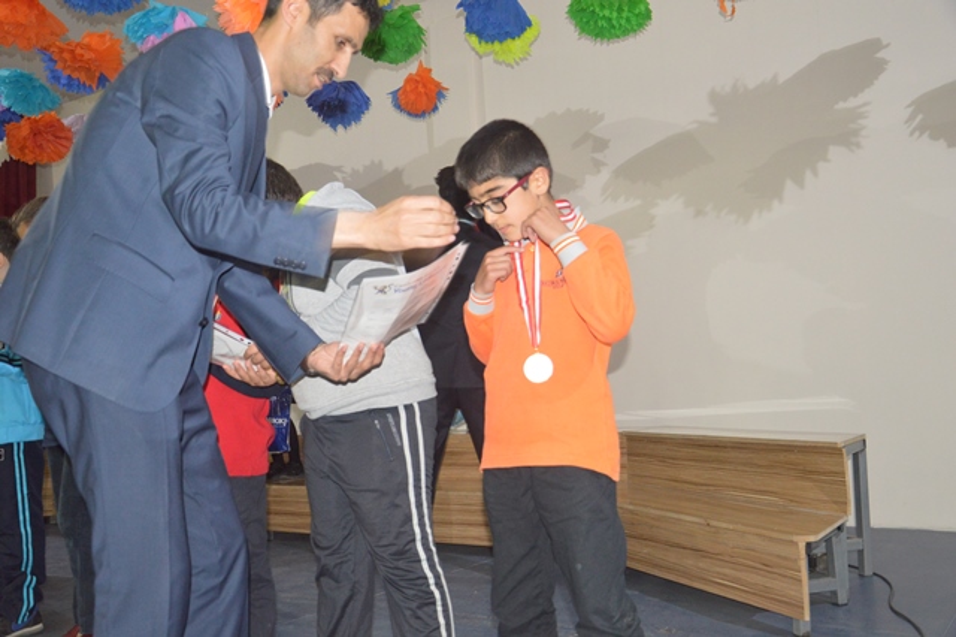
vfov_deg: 39.9
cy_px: 318
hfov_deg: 57.2
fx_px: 876
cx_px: 478
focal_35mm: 33
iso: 2000
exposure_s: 1/30
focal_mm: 22
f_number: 3.8
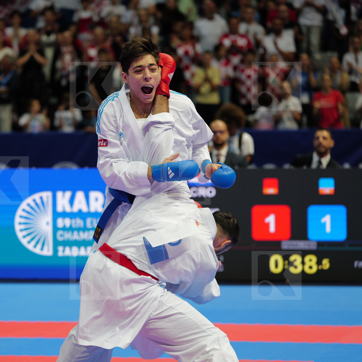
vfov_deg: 10.3
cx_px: 95
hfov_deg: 10.3
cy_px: 181
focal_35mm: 170
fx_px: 2011
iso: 1600
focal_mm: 132
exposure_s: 1/1000
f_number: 2.8
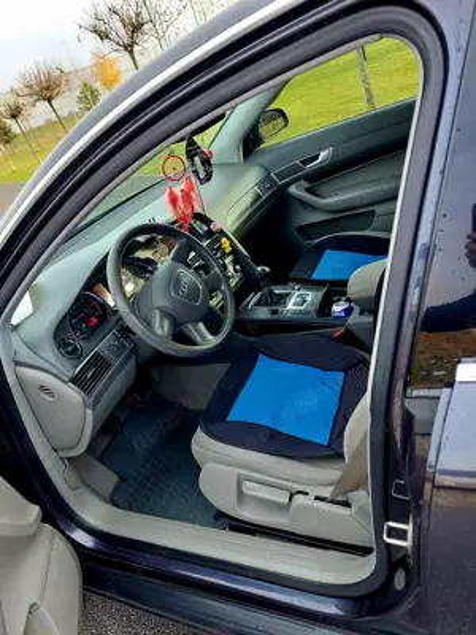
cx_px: 238
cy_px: 318
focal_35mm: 25
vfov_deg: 69.4
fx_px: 458
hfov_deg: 54.9
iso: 80
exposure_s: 1/120
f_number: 1.8
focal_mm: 5.23
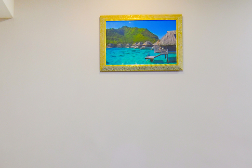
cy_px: 226
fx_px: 497
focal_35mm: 71
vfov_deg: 17.8
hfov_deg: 28.4
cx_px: 131
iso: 400
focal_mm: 18
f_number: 9
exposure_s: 1/10
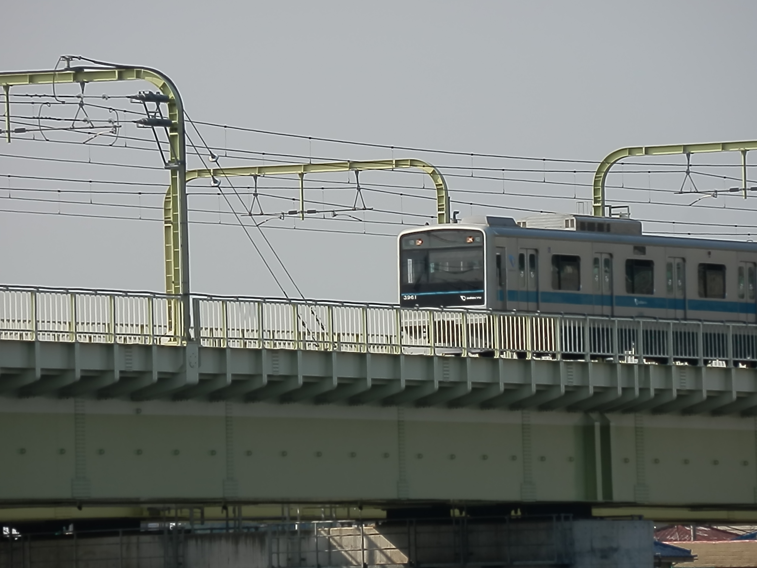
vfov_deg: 3.4
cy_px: 284
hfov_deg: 4.5
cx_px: 378
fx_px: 9622
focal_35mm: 440
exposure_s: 1/320
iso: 80
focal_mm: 78.6
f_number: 6.9
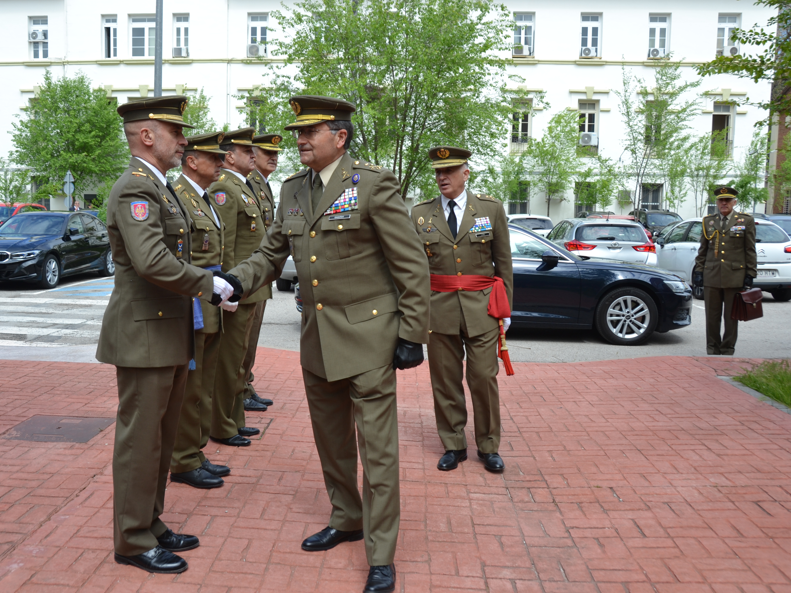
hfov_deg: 55.2
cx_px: 348
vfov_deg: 42.9
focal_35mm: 33
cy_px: 294
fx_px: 754
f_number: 7.1
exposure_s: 1/200
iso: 100
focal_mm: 20
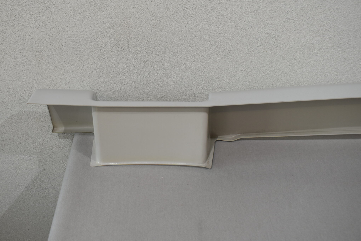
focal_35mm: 40
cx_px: 150
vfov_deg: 33.7
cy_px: 117
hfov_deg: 48.6
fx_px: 397
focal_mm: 21
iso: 250
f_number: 5.6
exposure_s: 1/125
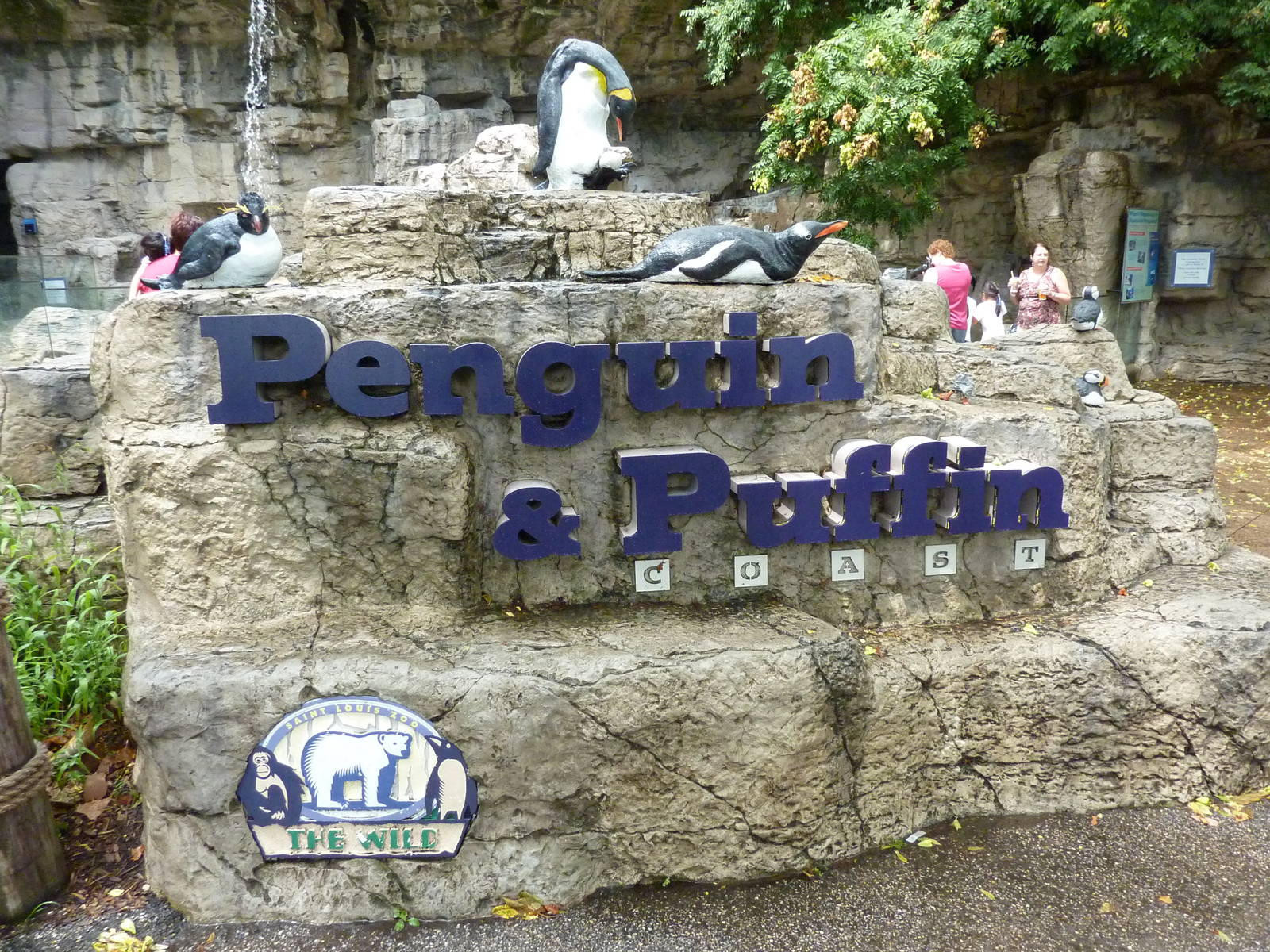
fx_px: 917
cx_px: 635
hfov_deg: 69.4
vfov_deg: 54.9
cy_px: 476
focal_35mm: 25
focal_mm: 4.1
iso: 400
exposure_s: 1/320
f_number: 3.3
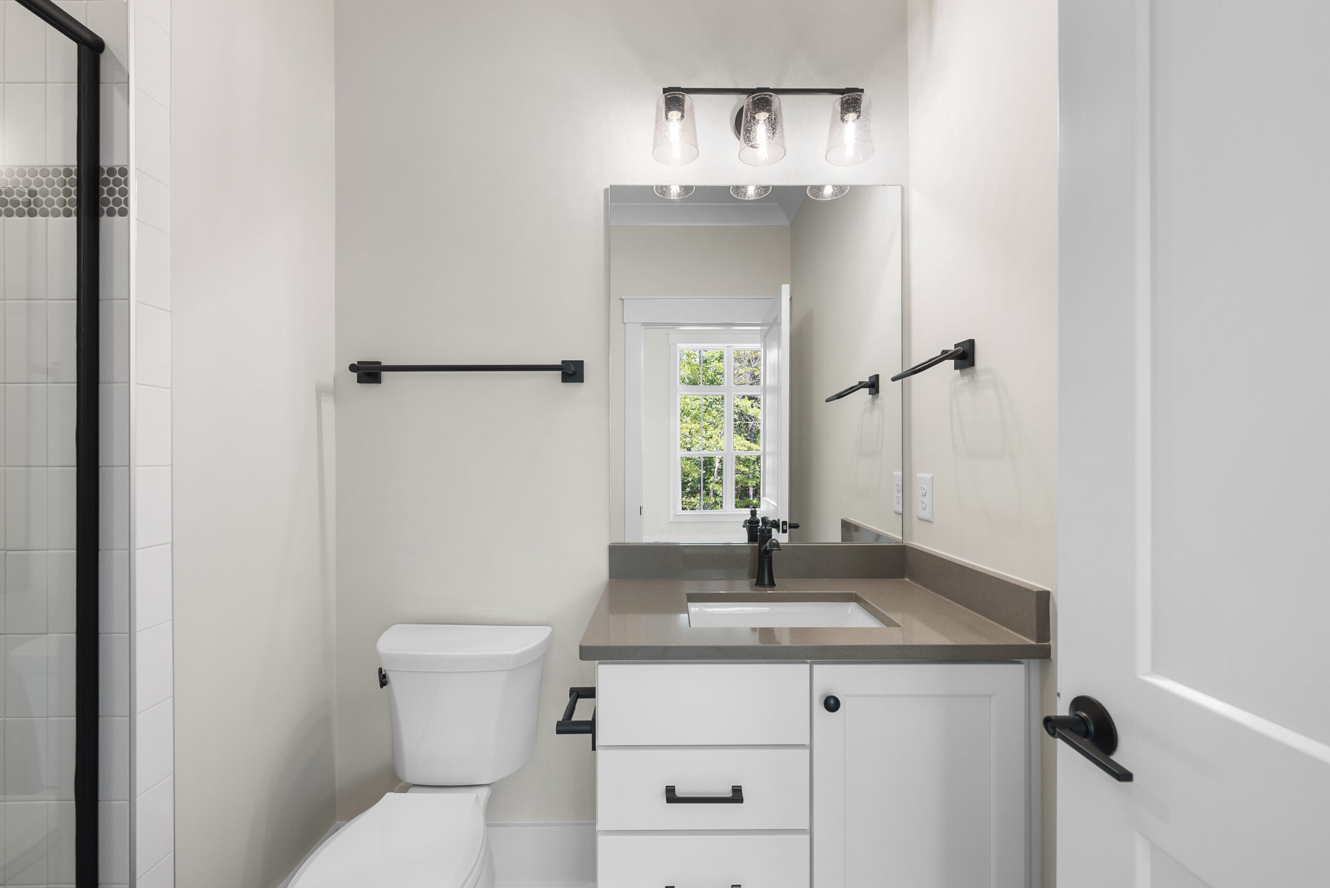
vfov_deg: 81.3
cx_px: 665
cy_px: 444
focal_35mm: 14
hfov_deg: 104.2
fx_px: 517
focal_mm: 14
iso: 800
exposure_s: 1/20
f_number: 7.1
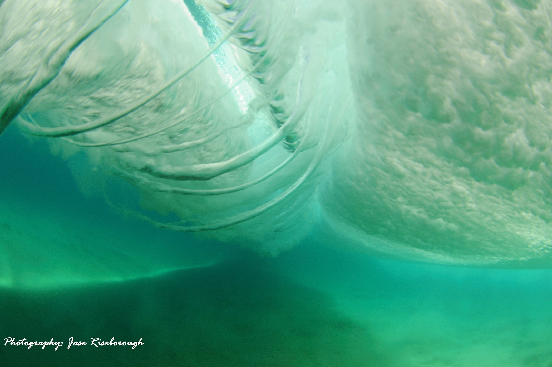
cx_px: 276
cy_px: 184
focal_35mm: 16
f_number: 11
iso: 250
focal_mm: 10.5
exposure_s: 1/320
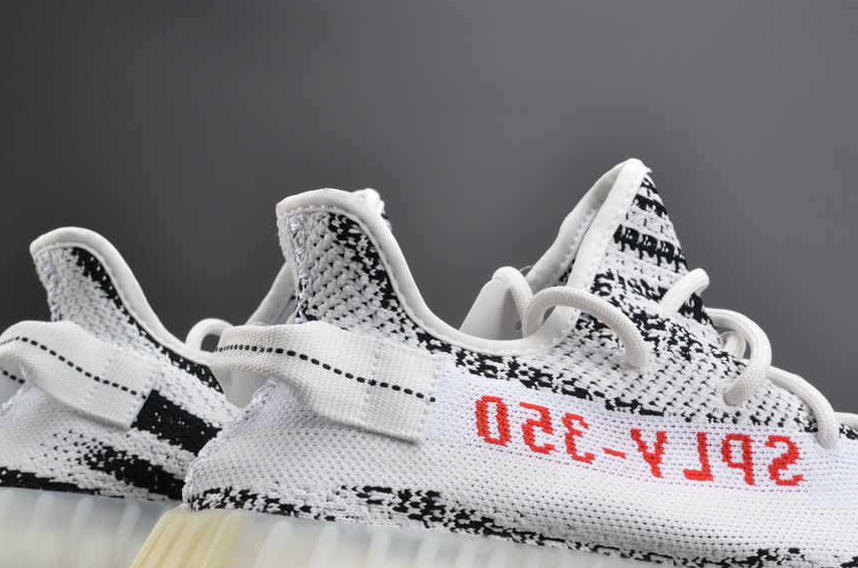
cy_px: 380
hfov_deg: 29.0
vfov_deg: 19.4
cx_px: 496
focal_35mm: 70
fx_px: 1659
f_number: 13
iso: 125
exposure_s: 1/125
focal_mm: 31
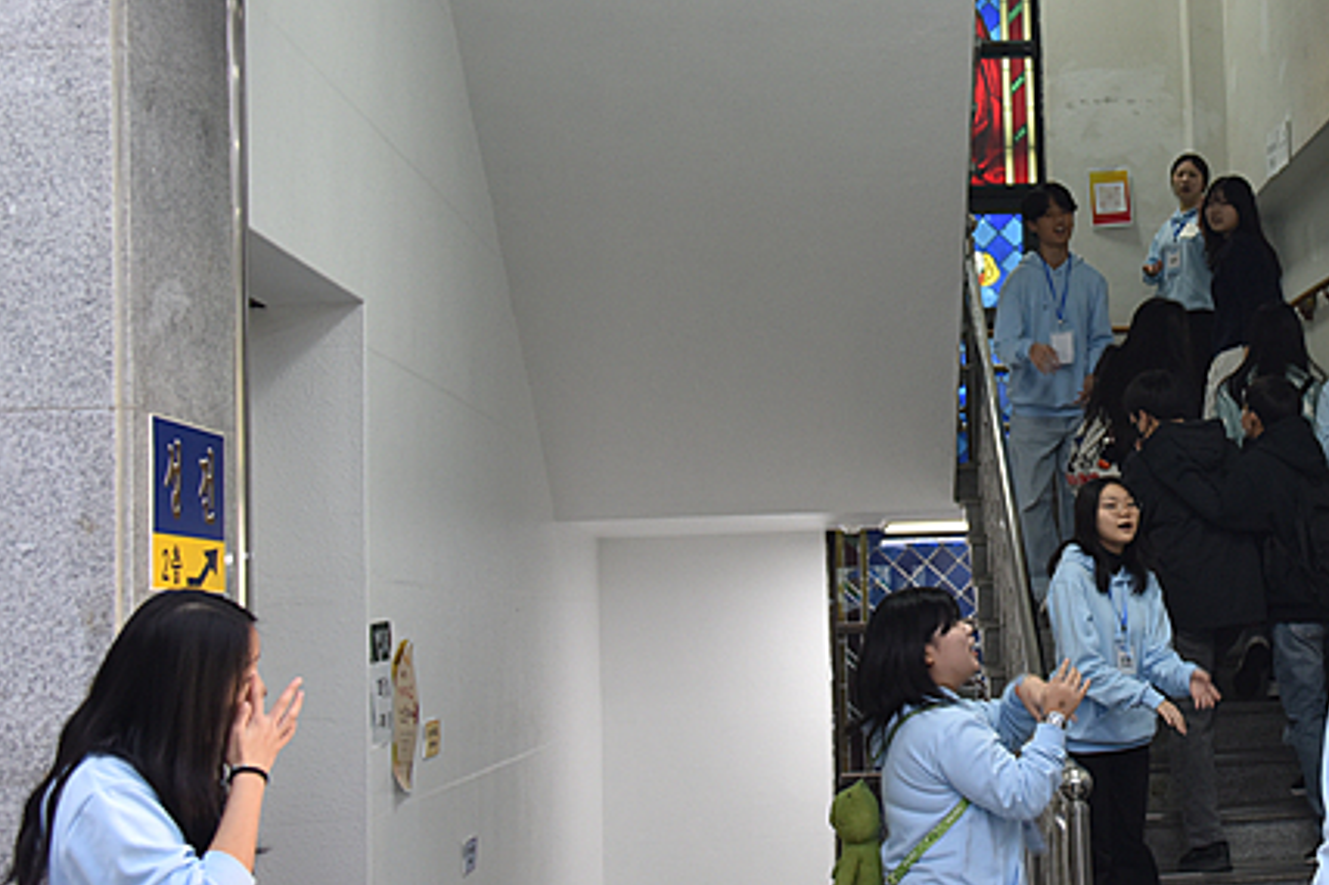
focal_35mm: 71
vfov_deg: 19.1
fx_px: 2620
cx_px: 1205
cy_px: 346
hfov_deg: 27.4
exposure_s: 1/125
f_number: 4
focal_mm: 38
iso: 720
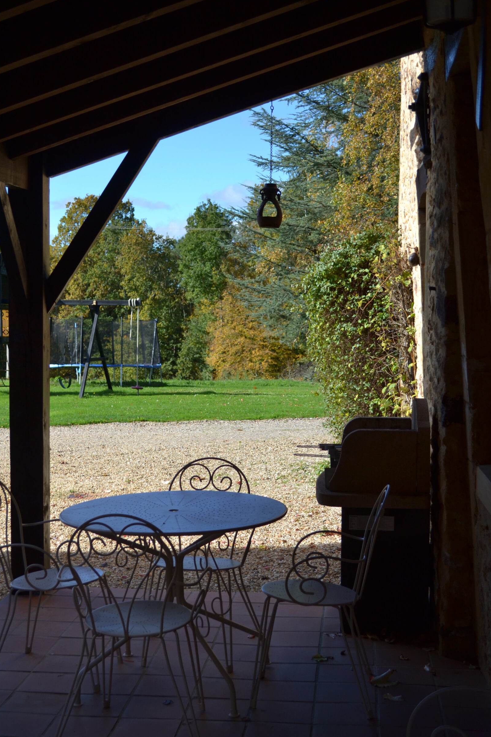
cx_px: 232
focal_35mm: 54
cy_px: 387
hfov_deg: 25.1
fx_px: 1105
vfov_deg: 36.9
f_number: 5
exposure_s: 1/400
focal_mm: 34
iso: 100
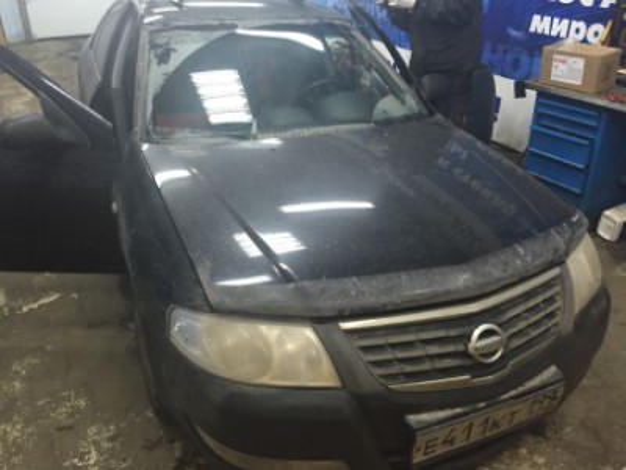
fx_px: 524
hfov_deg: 61.7
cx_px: 313
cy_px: 235
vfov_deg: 48.2
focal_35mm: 29
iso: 250
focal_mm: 4.15
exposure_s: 1/25
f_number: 2.2
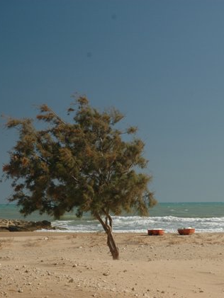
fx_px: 983
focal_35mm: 114
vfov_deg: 17.3
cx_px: 206
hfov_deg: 12.9
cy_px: 149
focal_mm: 52
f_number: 8
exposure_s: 1/250
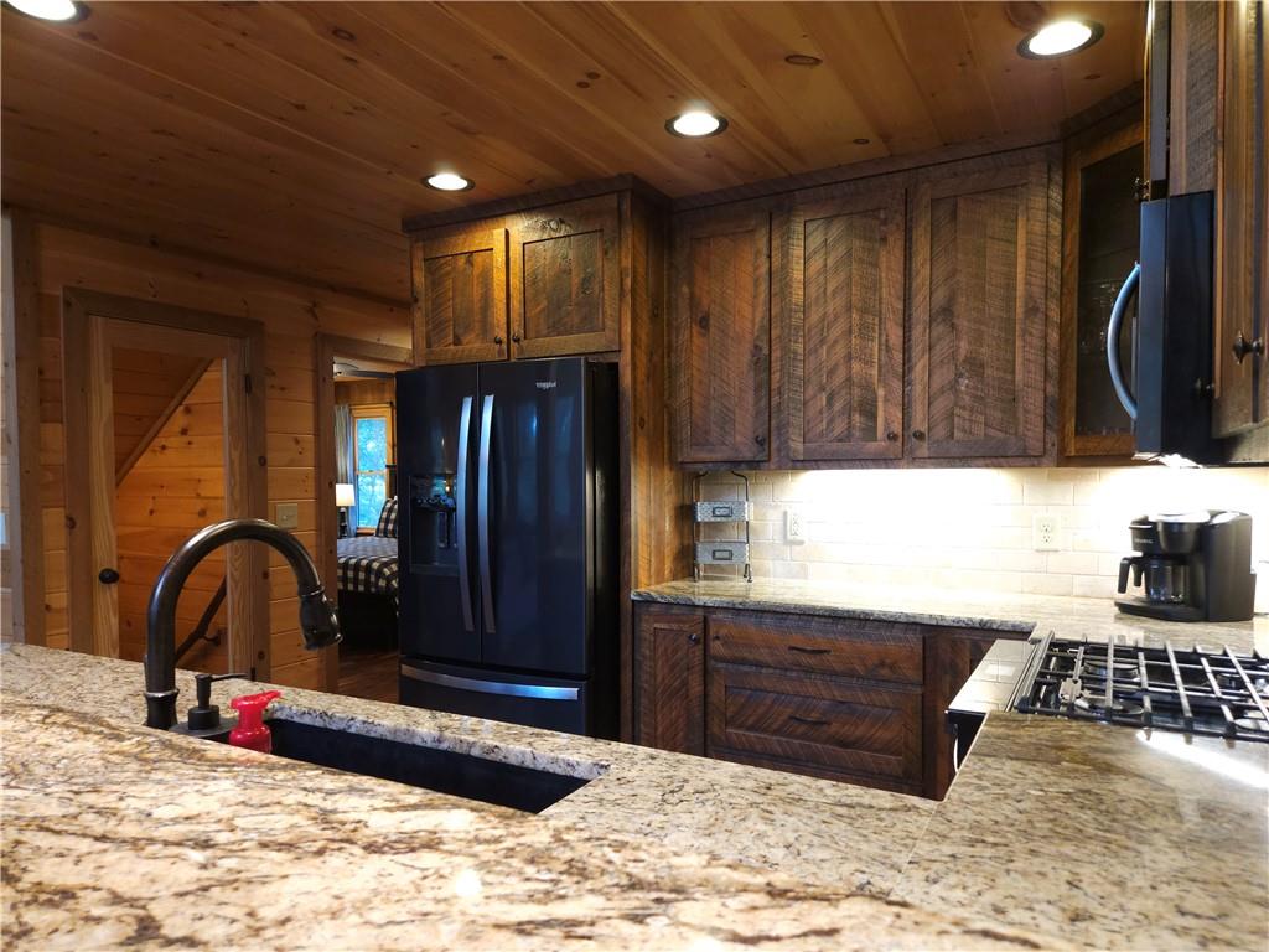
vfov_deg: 58.9
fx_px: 843
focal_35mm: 23
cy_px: 476
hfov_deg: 73.9
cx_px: 634
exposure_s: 1/60
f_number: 1.8
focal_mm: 5.4
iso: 320
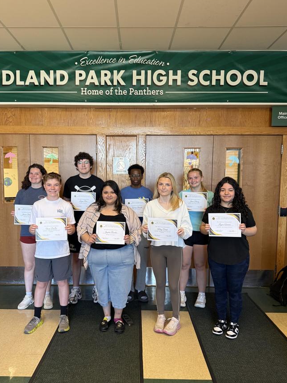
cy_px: 202
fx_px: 309
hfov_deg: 49.7
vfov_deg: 63.4
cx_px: 128
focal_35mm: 28
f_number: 1.78
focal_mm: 6.76
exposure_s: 1/75
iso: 200
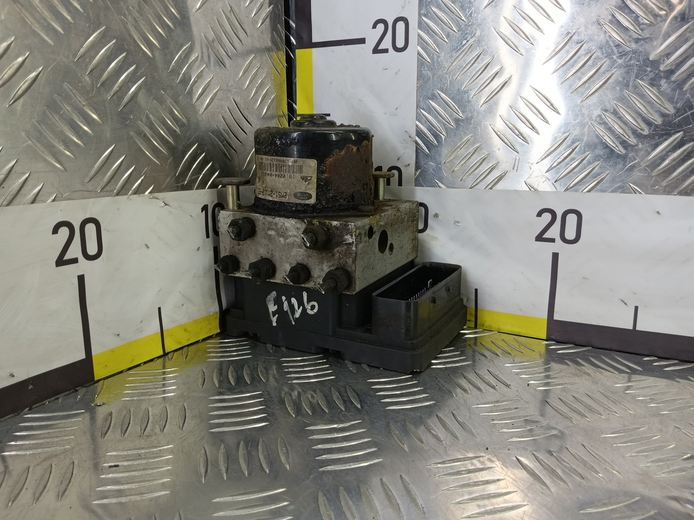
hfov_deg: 73.9
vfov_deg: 58.9
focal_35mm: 23
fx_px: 461
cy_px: 260
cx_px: 347
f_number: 1.6
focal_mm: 4.11
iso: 119
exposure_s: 1/50
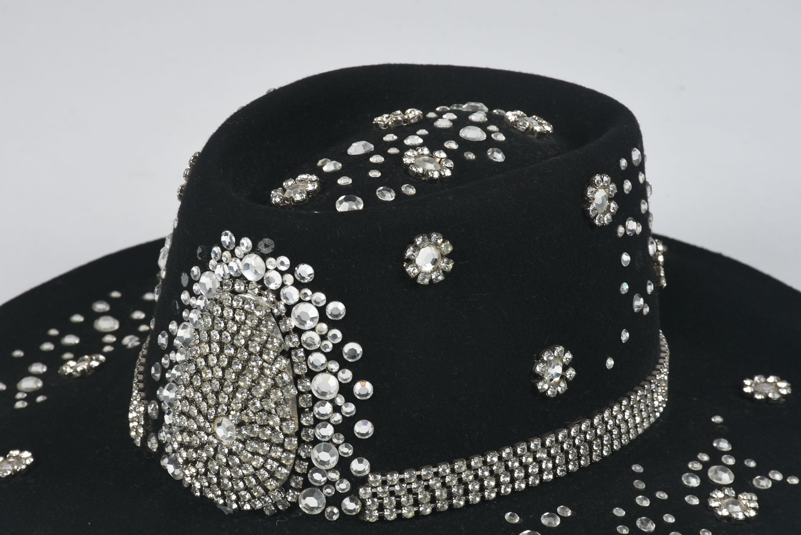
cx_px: 400
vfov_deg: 6.6
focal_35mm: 210
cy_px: 268
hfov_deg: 9.8
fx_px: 4676
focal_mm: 140
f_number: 16
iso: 200
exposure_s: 1/125
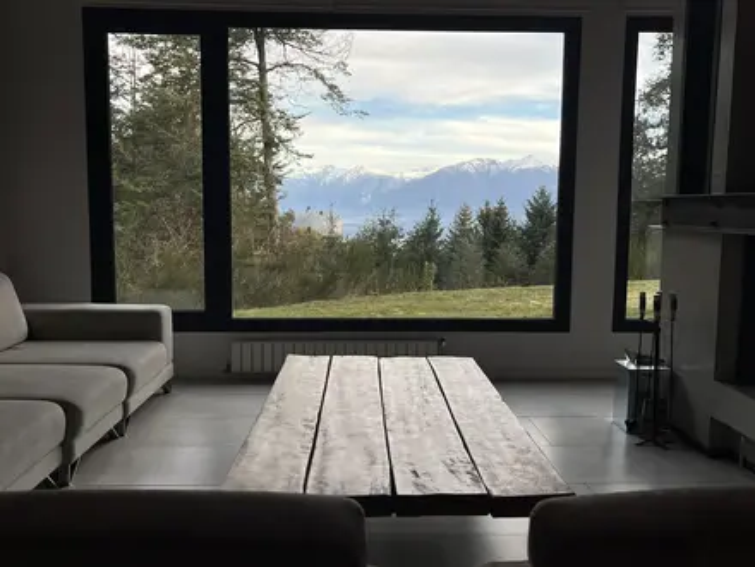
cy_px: 284
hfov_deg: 67.3
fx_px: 567
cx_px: 378
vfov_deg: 53.1
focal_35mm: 26
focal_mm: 5.1
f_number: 1.6
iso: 50
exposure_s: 1/804
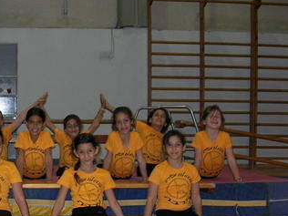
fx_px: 641
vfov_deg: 18.9
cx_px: 6
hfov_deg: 24.3
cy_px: 176
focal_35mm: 77
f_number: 2.8
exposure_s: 1/60.1
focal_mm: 7.8
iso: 73
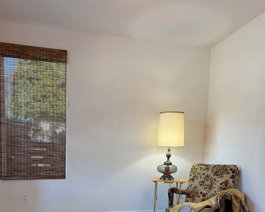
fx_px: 251
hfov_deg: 55.7
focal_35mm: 32
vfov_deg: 43.6
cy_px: 170
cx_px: 130
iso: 125
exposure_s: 1/120
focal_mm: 6.76
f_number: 1.78
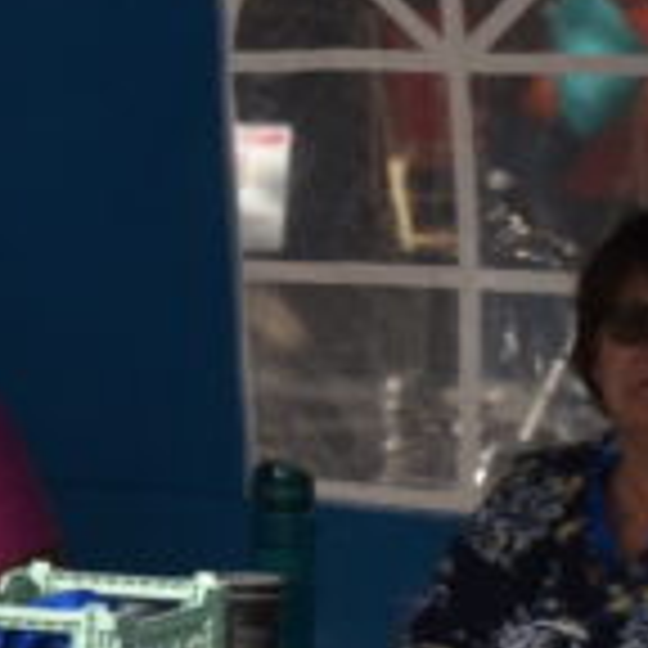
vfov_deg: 6.9
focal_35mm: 254
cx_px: -1053
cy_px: 250
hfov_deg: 6.5
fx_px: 5379
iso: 100
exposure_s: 1/200
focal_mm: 28
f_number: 10
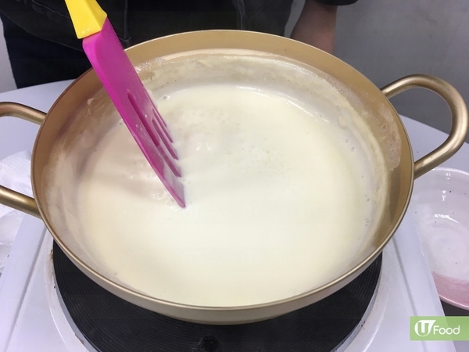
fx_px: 393
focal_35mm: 29
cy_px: 176
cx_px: 234
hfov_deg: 61.7
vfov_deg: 48.2
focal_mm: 4.15
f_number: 2.2
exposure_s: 1/33
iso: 32
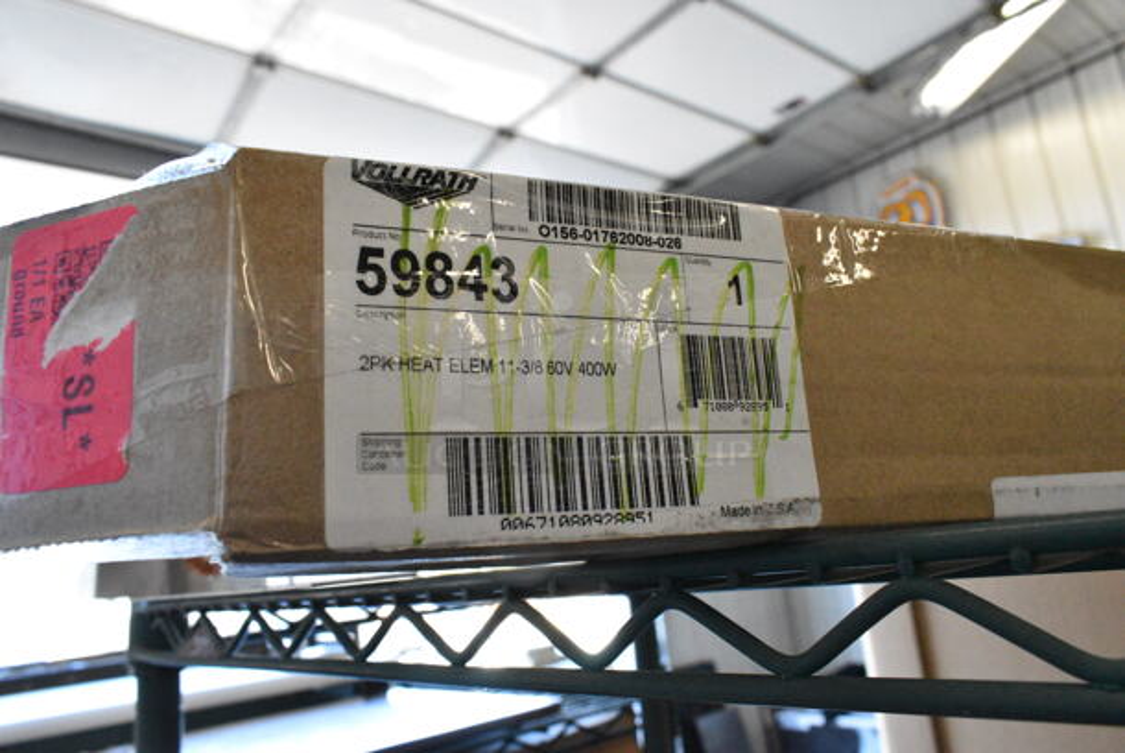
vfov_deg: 48.0
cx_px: 562
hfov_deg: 67.3
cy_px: 376
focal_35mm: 27
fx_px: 845
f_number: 9
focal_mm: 18
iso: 6400
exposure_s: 1/320
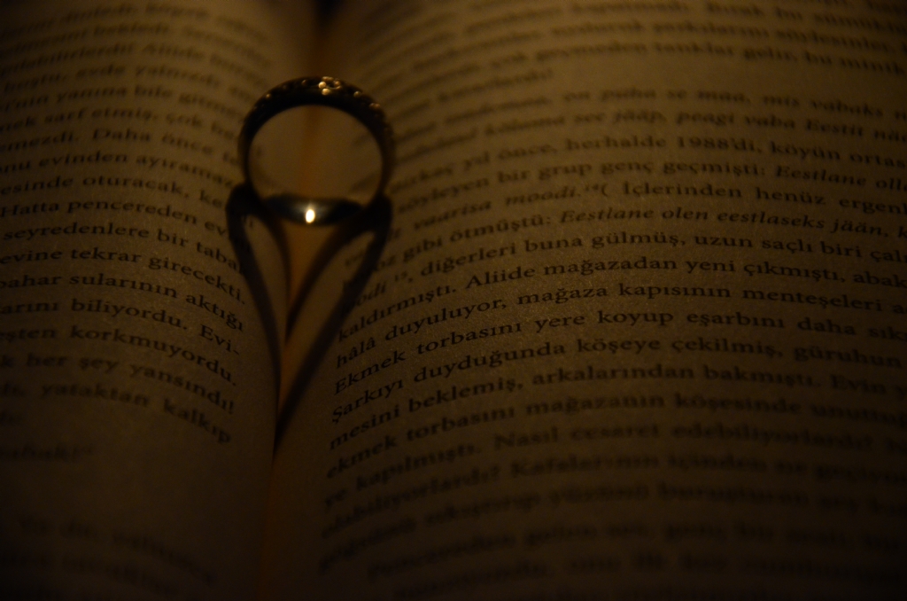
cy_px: 300
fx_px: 3959
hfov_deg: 13.1
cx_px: 454
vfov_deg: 8.7
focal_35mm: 158
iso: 1600
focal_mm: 105
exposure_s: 1/25
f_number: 5.6
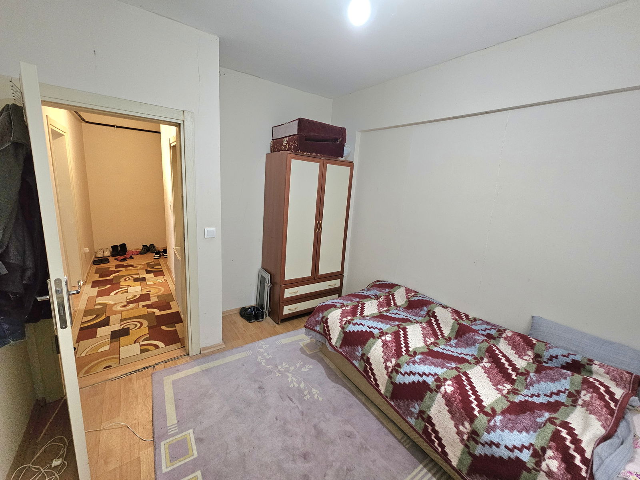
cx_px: 320
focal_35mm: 13
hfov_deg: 106.2
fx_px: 240
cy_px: 240
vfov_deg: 89.9
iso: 500
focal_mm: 2.2
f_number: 2.2
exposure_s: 1/70.9
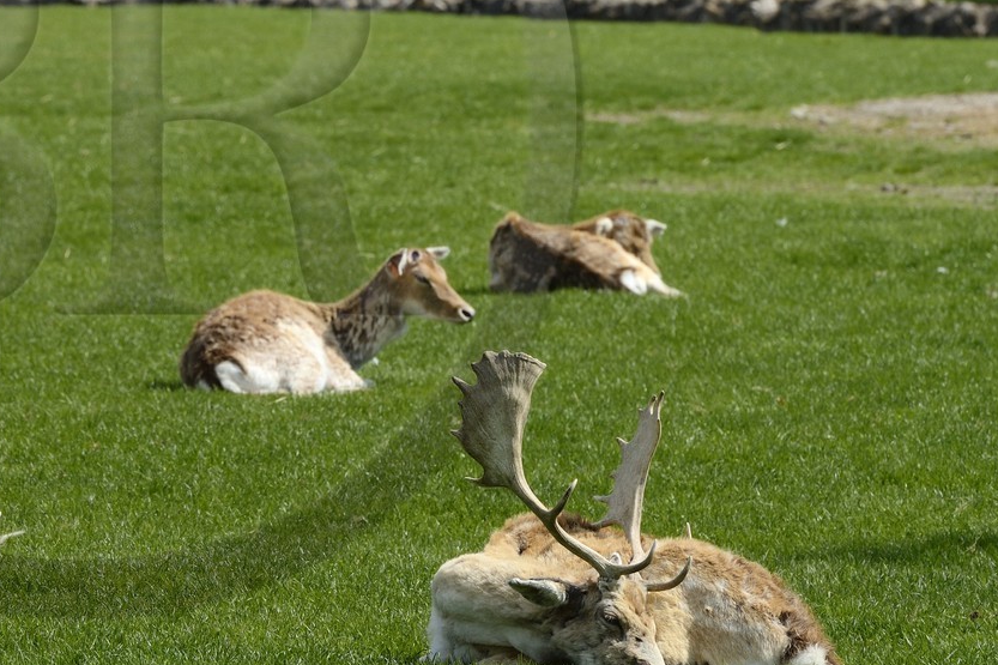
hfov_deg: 5.4
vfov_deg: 3.6
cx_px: 81
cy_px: 120
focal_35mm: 384
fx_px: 10643
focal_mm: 200
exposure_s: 1/320
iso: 200
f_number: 11
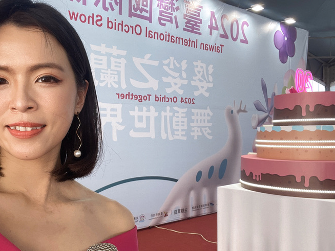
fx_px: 349
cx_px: 113
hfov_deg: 50.5
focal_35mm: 36
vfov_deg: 39.5
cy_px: 151
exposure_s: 1/62
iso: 100
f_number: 2.2
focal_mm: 2.71
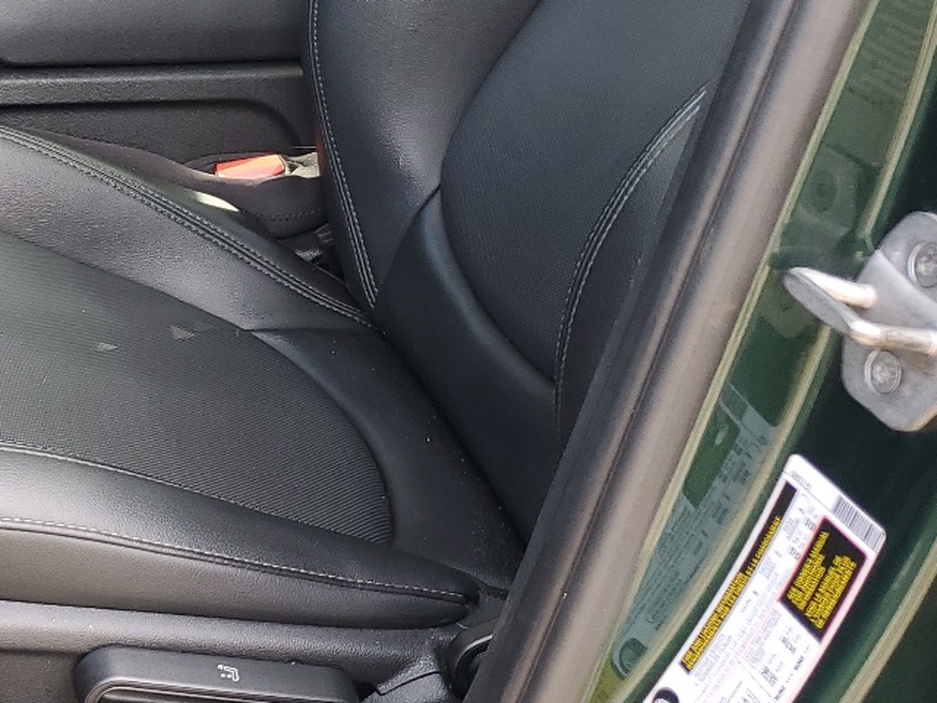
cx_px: -225
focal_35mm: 65
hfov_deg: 26.2
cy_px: 56
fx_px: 1759
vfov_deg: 22.0
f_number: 1.5
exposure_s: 1/133
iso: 50
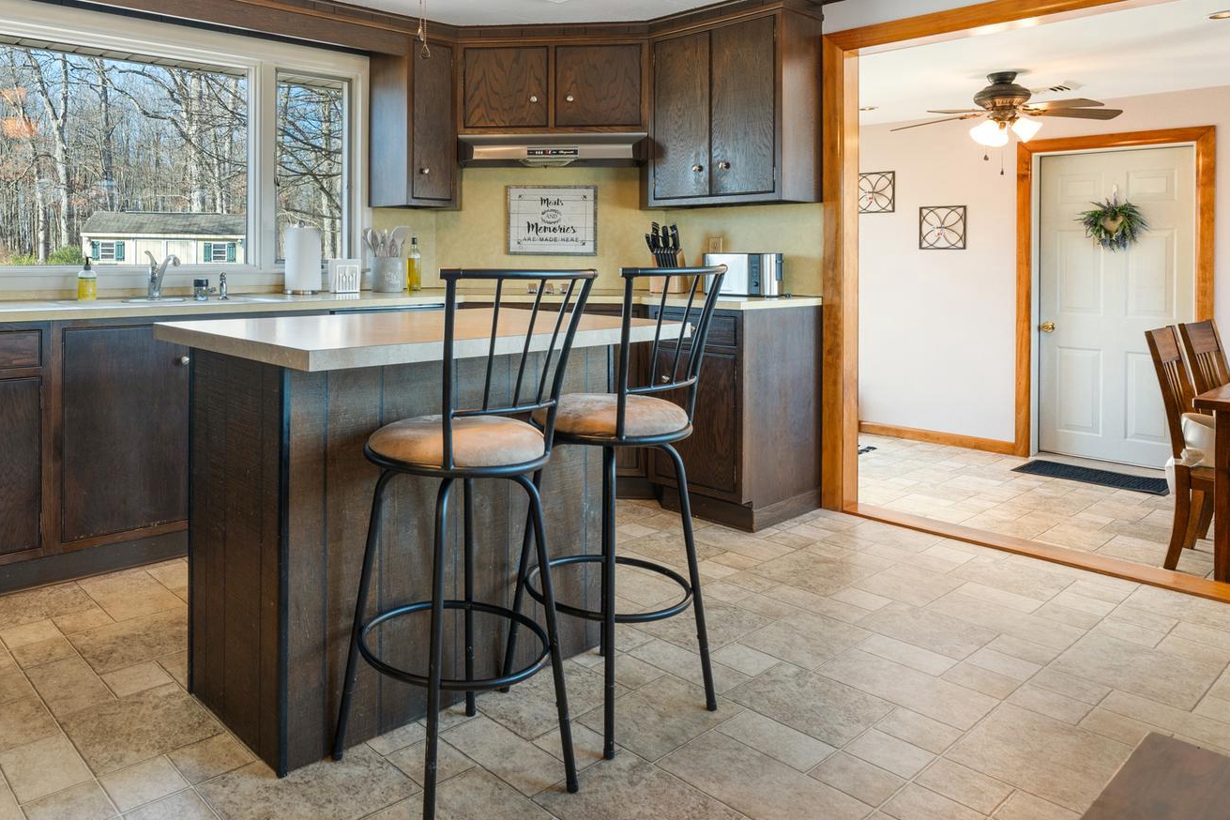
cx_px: 422
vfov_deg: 50.5
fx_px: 854
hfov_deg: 69.7
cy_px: 280
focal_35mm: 25
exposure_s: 1/2
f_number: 8
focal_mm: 16
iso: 400
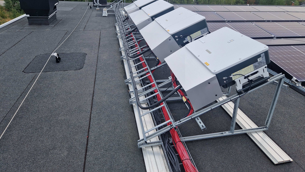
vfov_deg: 43.6
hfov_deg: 71.9
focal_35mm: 26
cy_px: 53
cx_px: 154
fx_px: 210
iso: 50
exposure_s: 1/946
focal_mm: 5.4
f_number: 1.8
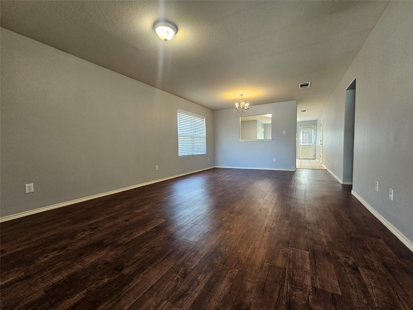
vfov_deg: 89.9
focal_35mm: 13
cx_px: 206
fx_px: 155
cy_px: 155
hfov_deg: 106.2
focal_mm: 2.2
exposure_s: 1/60
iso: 320
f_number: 2.2
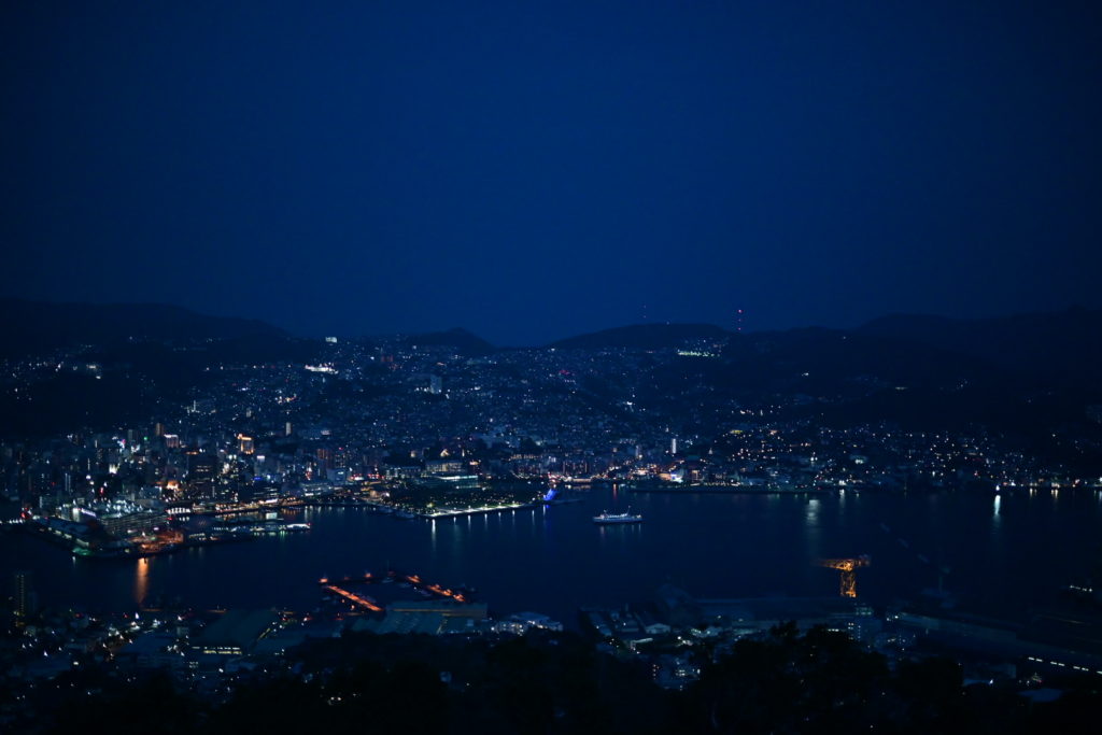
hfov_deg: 48.5
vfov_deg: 33.4
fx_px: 1225
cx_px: 551
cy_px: 368
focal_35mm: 40
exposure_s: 1/50
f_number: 2
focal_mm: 40
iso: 3600
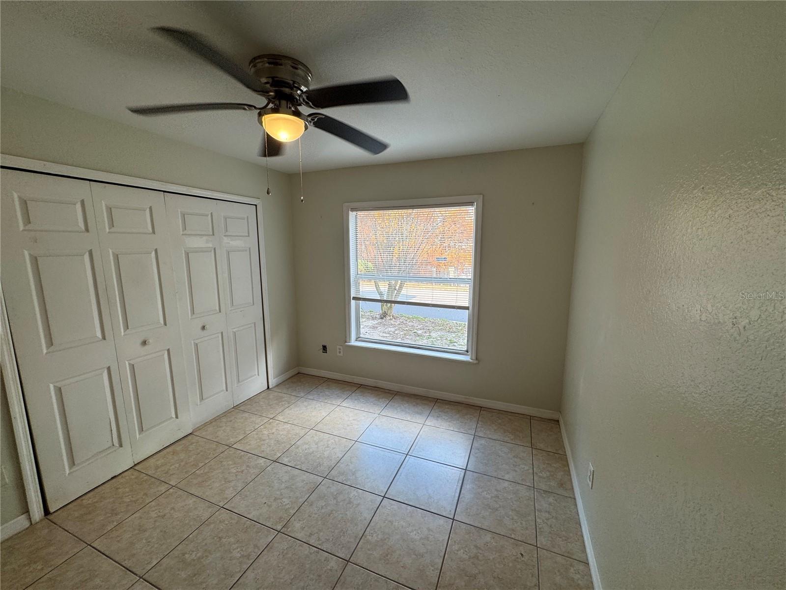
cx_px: 393
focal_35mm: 14
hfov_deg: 102.1
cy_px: 295
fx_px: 318
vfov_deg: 85.7
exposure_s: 1/120
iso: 50
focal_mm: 2.22
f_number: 2.2
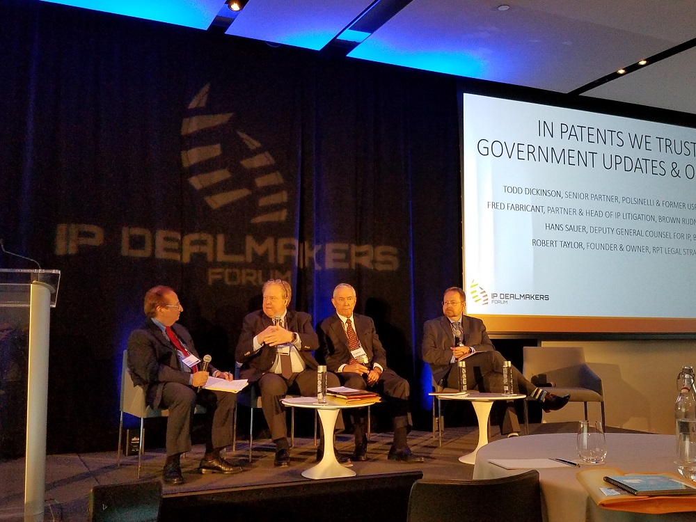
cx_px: 348
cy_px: 261
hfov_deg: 67.3
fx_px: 523
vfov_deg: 53.1
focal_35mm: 26
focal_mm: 4.2
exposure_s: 1/60
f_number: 1.7
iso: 200
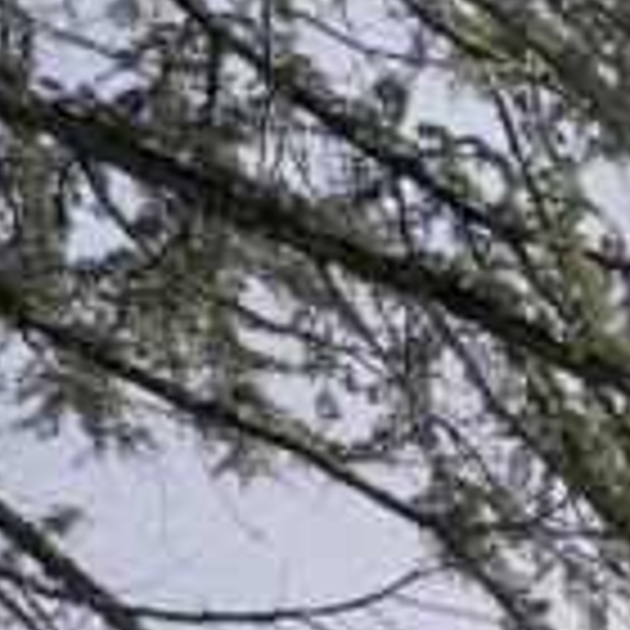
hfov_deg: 8.9
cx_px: 1966
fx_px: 3233
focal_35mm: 157
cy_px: 1764
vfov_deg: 9.3
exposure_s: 1/30
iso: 1000
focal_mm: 16
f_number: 9
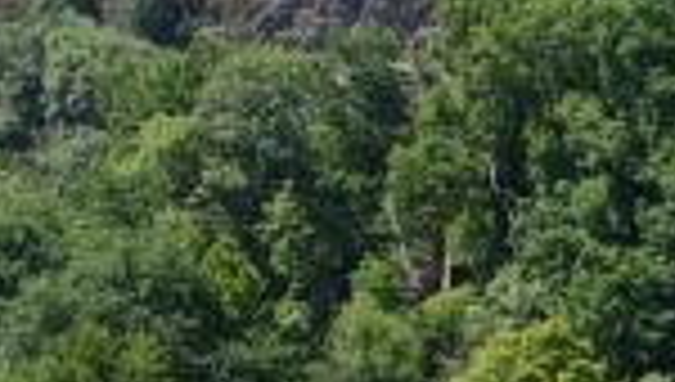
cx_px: -585
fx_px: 5250
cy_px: -357
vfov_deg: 4.1
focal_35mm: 293
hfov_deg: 7.1
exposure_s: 1/400
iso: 100
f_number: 5
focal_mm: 35
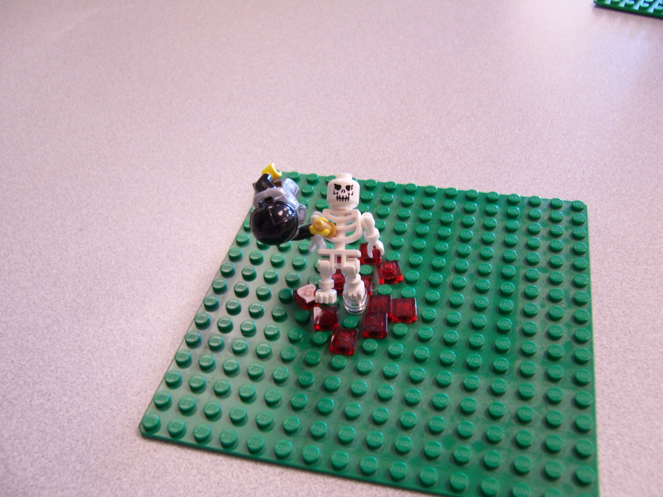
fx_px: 632
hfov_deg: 55.4
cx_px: 332
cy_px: 248
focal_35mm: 33
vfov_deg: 42.9
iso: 140
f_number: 3.4
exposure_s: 1/8
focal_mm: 5.5
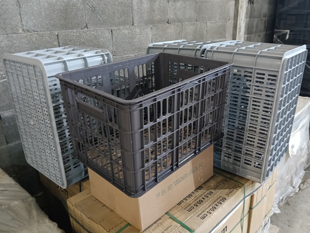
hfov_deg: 65.3
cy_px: 116
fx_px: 242
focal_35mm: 27
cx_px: 155
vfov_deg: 51.5
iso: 1000
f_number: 1.8
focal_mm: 3.98
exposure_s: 1/20
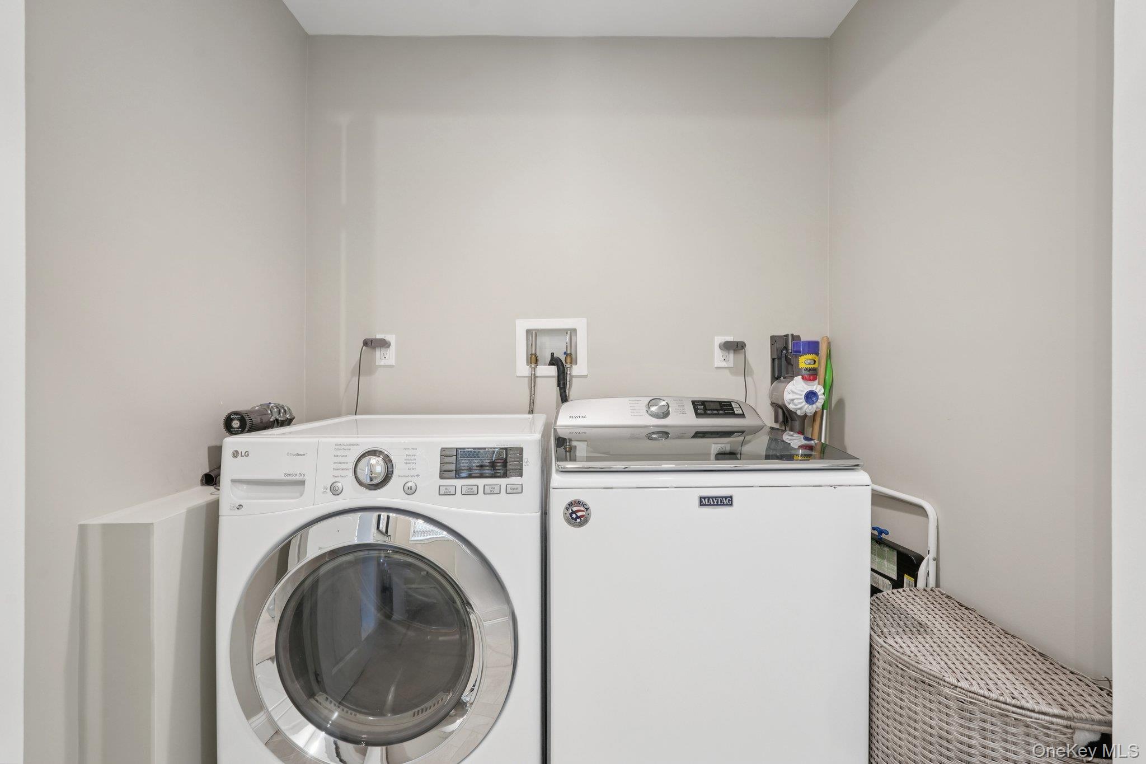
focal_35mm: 16
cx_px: 573
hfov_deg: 96.7
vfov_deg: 73.7
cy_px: 382
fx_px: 509
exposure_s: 1/8
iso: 400
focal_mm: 16
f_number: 8
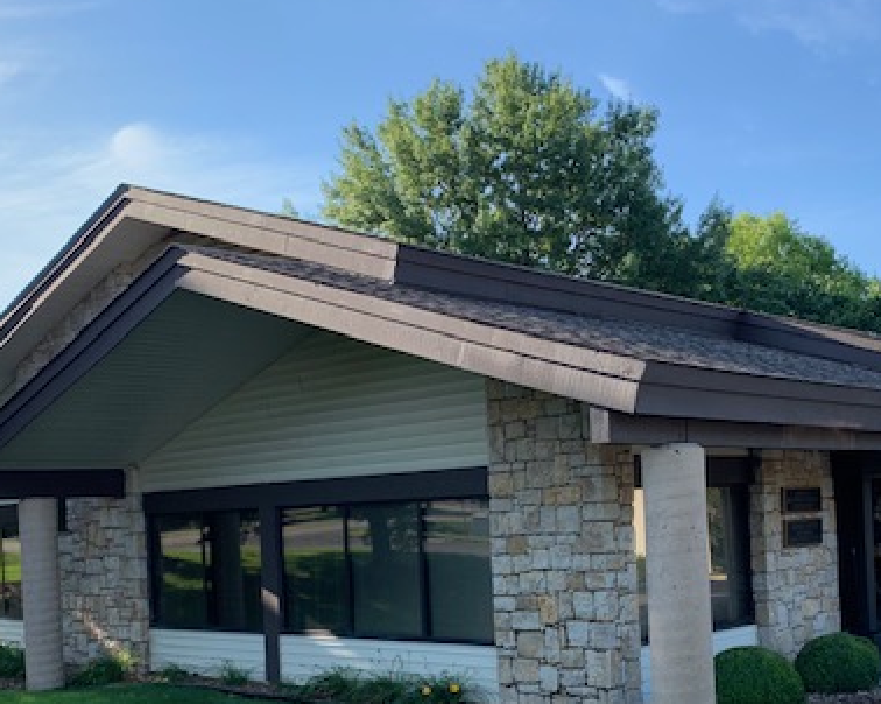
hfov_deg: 42.8
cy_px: 525
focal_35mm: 43
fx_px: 1121
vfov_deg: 34.2
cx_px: 501
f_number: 1.8
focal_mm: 4.25
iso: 25
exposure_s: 1/783
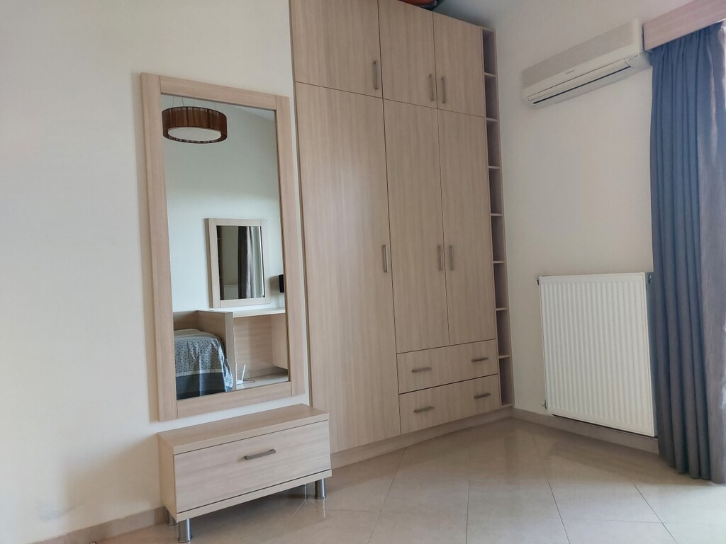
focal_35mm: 24
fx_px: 503
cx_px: 363
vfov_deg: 56.8
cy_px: 272
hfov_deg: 71.6
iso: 250
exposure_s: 1/120
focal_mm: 5.23
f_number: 1.8
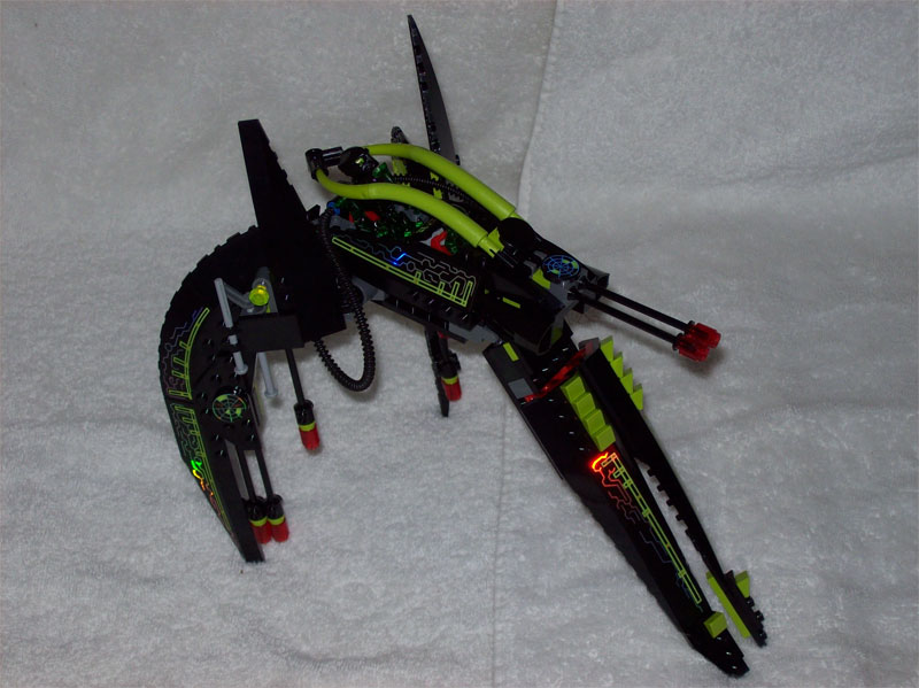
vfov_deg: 21.0
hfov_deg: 27.8
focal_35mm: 70
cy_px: 344
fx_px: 1857
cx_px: 460
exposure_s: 1/97.2
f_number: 3.8
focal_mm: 11.6
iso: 80
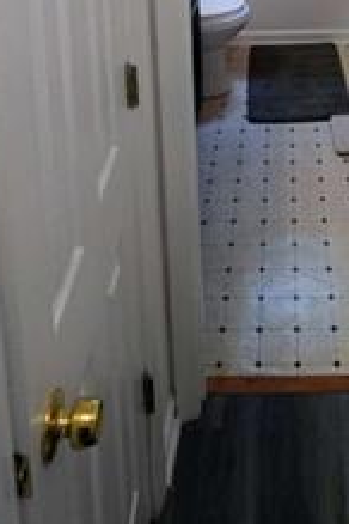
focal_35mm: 42
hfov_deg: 31.2
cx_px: 275
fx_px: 611
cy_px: -175
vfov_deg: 32.9
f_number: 4
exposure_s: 1/160
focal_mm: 12
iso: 1000
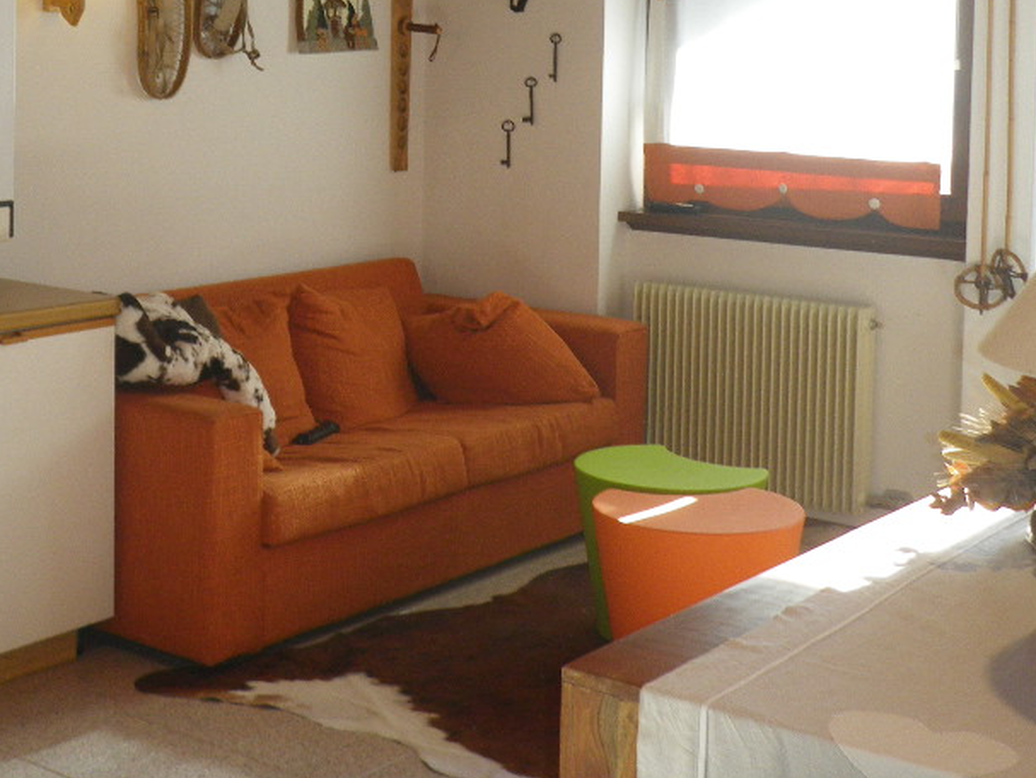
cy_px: 130
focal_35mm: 59
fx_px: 1767
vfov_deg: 24.4
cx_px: 449
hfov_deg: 32.6
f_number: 3.8
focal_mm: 6.2
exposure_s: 1/60
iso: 100
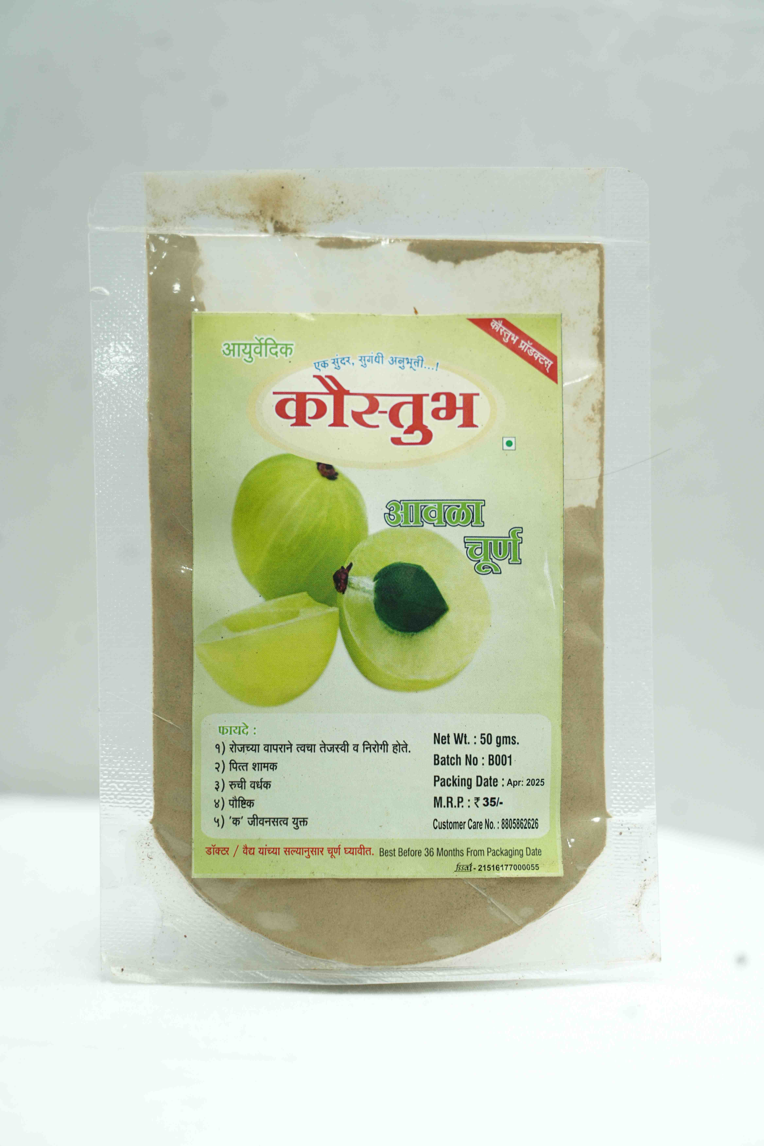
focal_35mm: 103
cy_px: 573
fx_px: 3279
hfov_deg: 13.3
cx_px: 382
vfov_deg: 19.8
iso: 400
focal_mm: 103
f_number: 5.6
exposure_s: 1/60
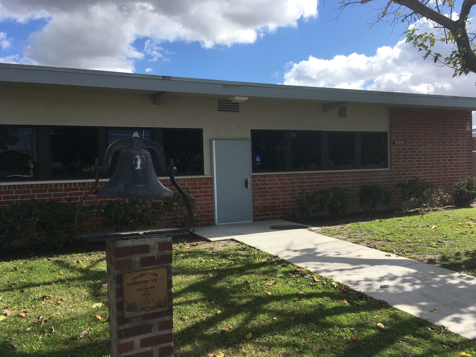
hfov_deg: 61.7
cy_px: 178
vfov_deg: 48.2
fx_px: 399
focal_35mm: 29
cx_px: 238
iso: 25
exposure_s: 1/1672
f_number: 2.2
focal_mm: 4.15
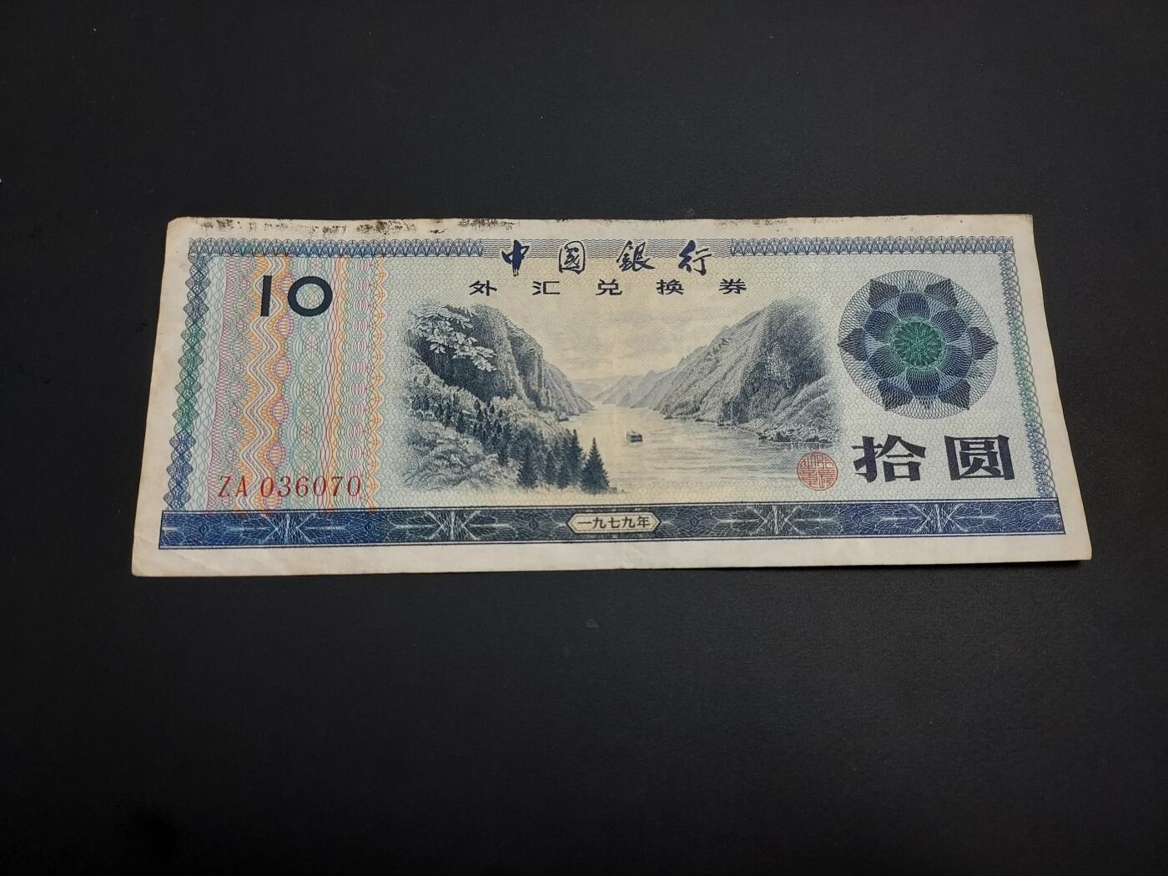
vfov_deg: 56.8
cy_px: 438
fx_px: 810
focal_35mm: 24
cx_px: 584
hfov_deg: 71.6
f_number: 1.8
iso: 80
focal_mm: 4.6
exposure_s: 1/50
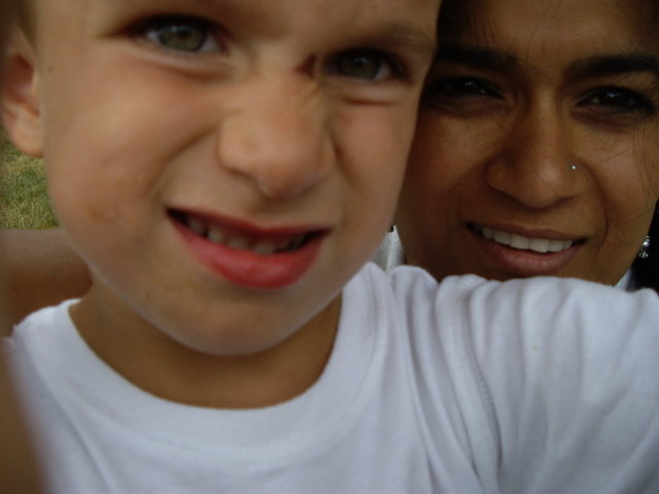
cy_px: 247
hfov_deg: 49.0
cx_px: 330
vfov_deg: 37.7
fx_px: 723
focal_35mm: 38
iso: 50
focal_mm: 6.2
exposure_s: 1/250
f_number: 2.7
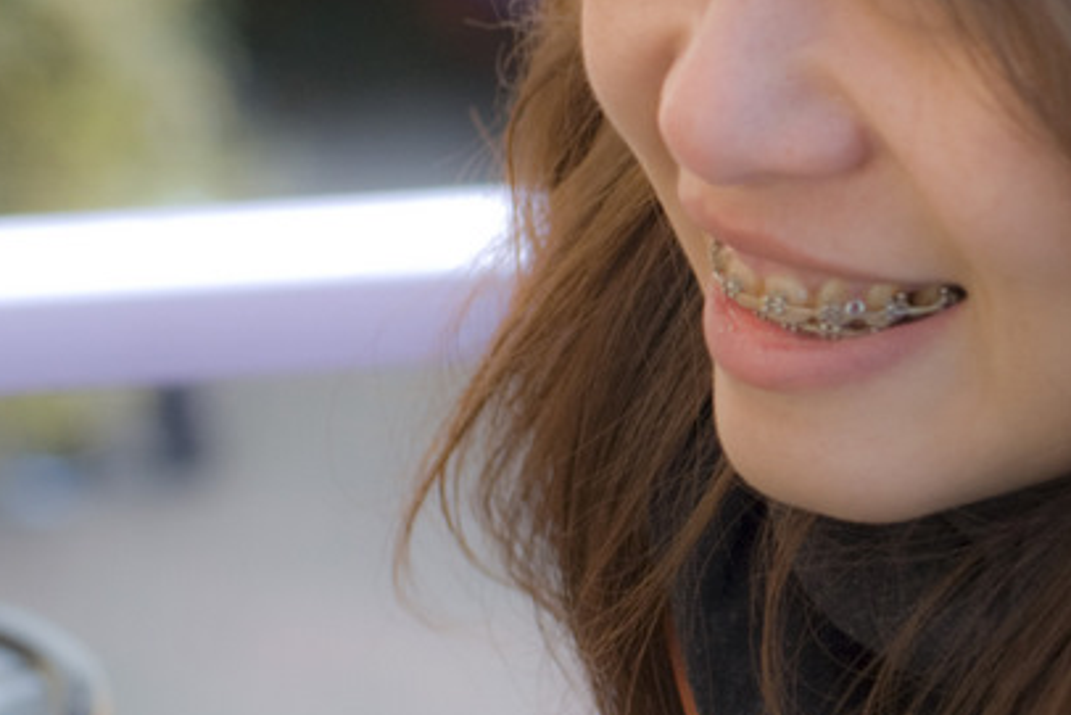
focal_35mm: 222
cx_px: 1124
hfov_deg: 9.2
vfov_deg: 6.2
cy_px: 106
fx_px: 6606
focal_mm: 50
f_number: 4
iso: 320
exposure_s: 1/90
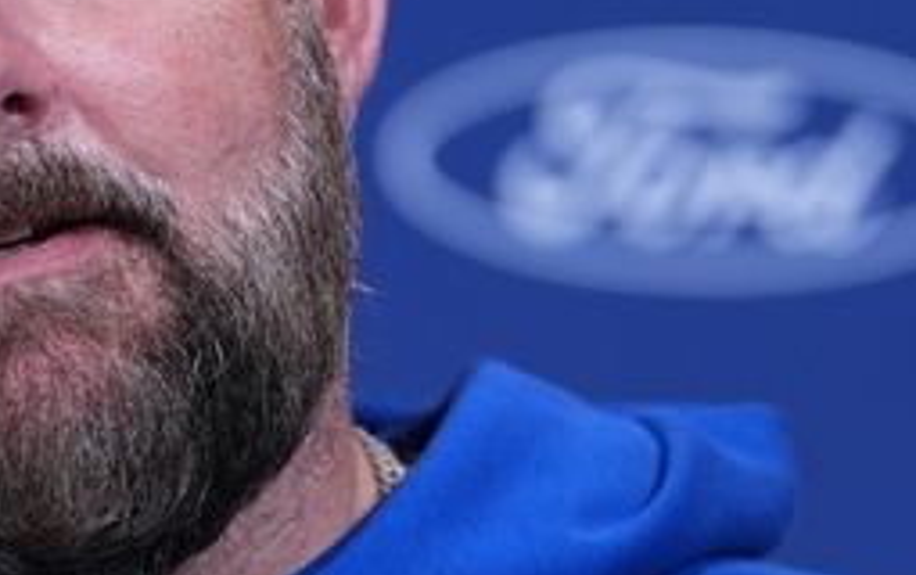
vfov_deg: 1.6
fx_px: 20443
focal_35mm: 818
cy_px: 394
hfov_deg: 2.6
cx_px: 18
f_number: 2.8
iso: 500
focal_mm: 200
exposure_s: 1/320
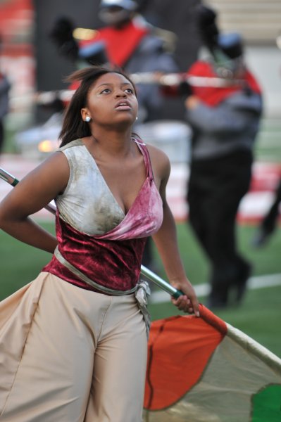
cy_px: 211
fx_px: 3518
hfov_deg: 4.6
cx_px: 140
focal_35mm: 300
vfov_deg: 6.9
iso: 200
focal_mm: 200
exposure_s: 1/320
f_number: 2.8
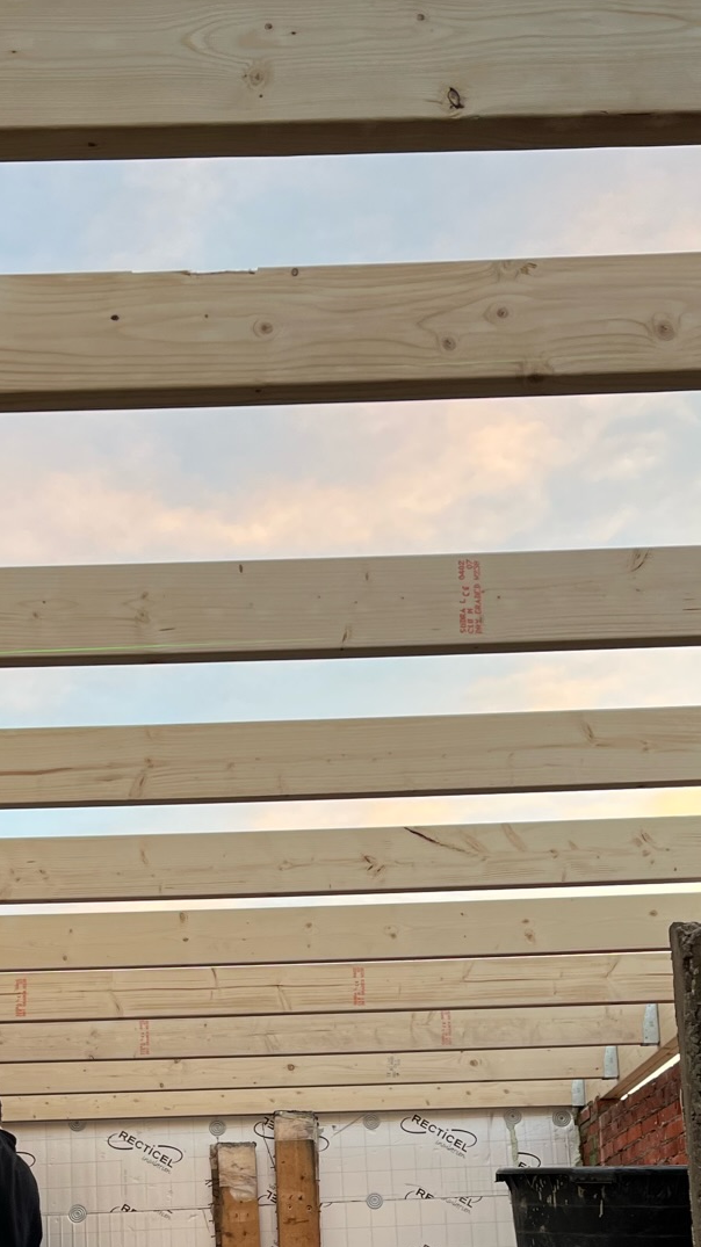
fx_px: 1786
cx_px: 237
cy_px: 1047
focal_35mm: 54
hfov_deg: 22.1
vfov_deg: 36.8
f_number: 1.6
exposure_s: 1/200
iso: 40
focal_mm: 5.1
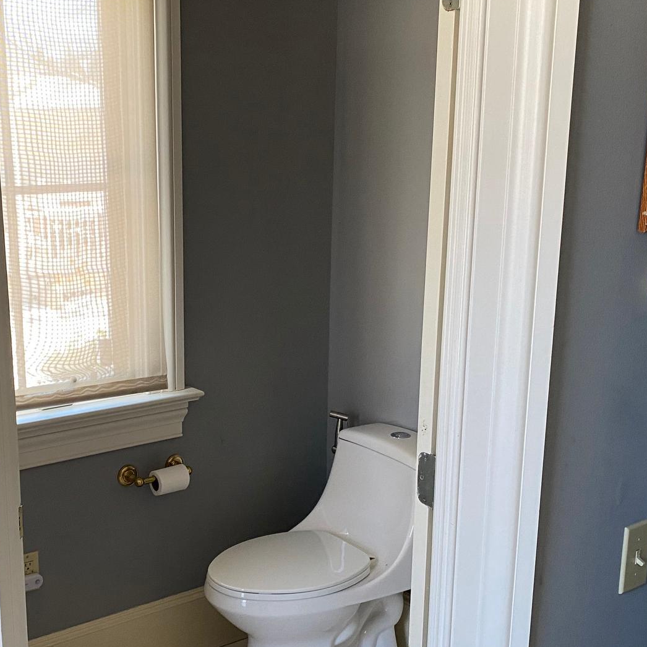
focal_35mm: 45
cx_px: 189
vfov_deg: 37.4
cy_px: 387
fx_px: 952
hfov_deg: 36.9
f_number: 1.8
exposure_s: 1/60
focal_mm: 4.25
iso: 125
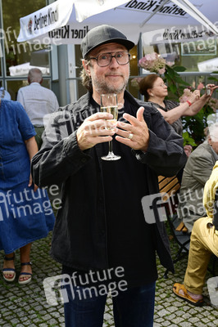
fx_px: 373
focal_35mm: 41
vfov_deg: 47.4
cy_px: 164
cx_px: 109
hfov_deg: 32.6
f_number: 6.3
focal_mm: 41
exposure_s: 1/200
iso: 250
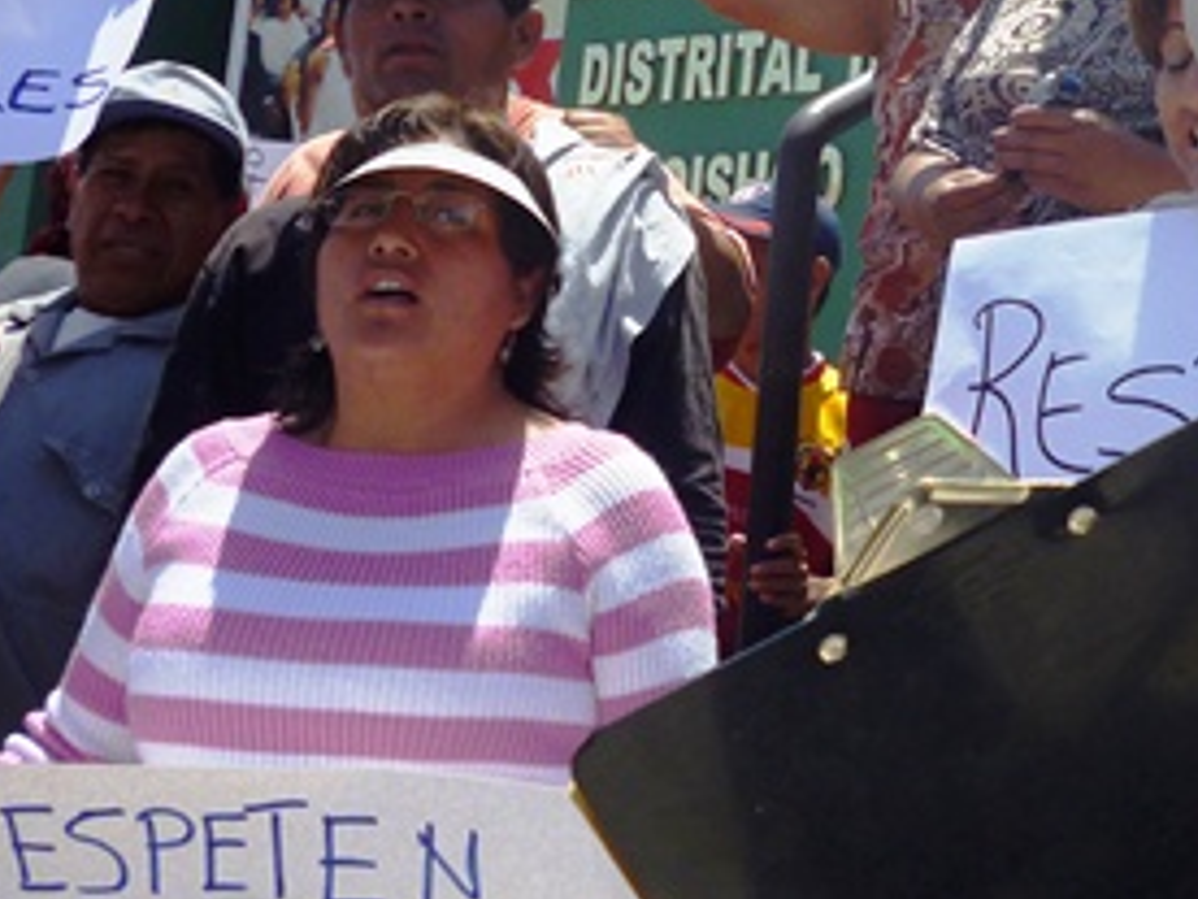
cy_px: 152
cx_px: 994
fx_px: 2250
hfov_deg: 29.0
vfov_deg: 22.2
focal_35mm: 65
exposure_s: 1/1000
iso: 100
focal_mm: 5
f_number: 3.1
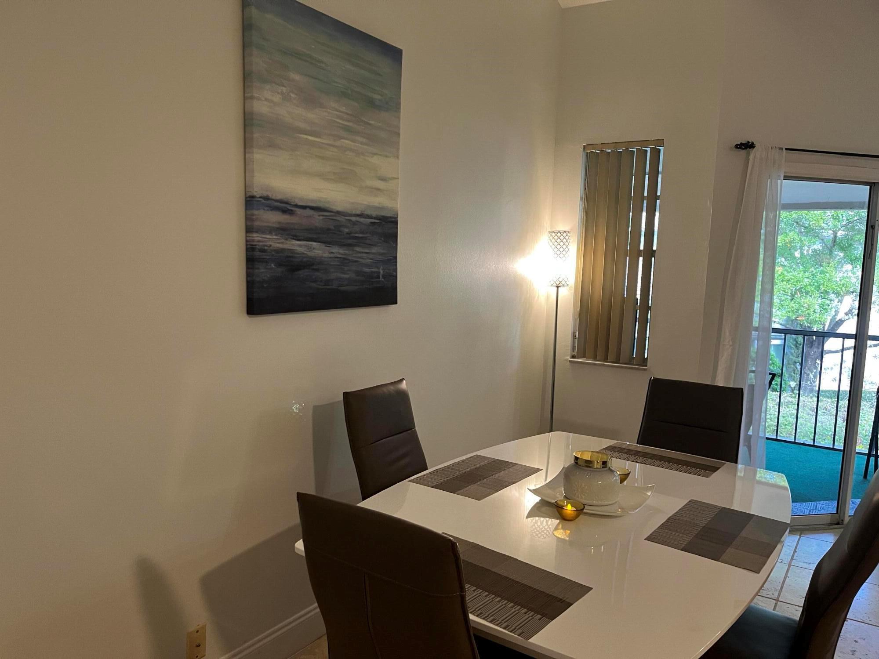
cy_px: 330
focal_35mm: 26
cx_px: 440
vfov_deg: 53.1
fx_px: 660
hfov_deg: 67.3
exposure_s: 1/60
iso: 250
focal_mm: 5.1
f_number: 1.6
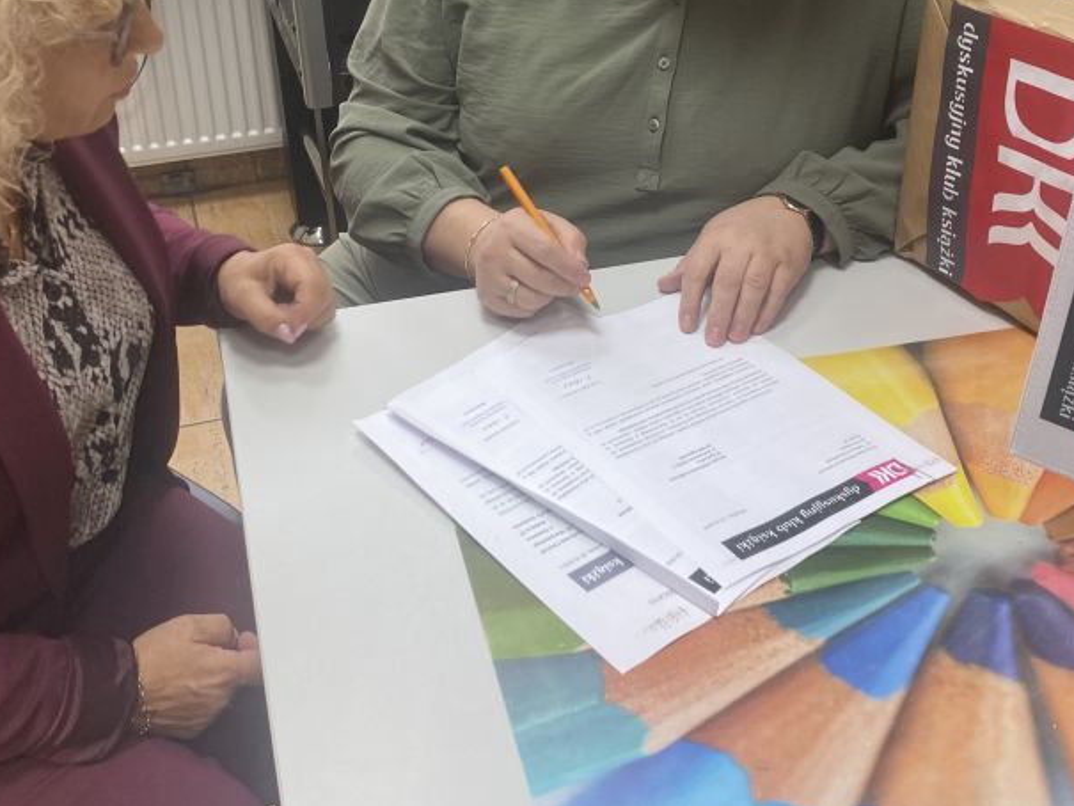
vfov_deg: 32.4
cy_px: 218
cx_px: 520
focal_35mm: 44
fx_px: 1365
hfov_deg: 42.9
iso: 100
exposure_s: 1/100
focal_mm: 4.25
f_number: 1.8
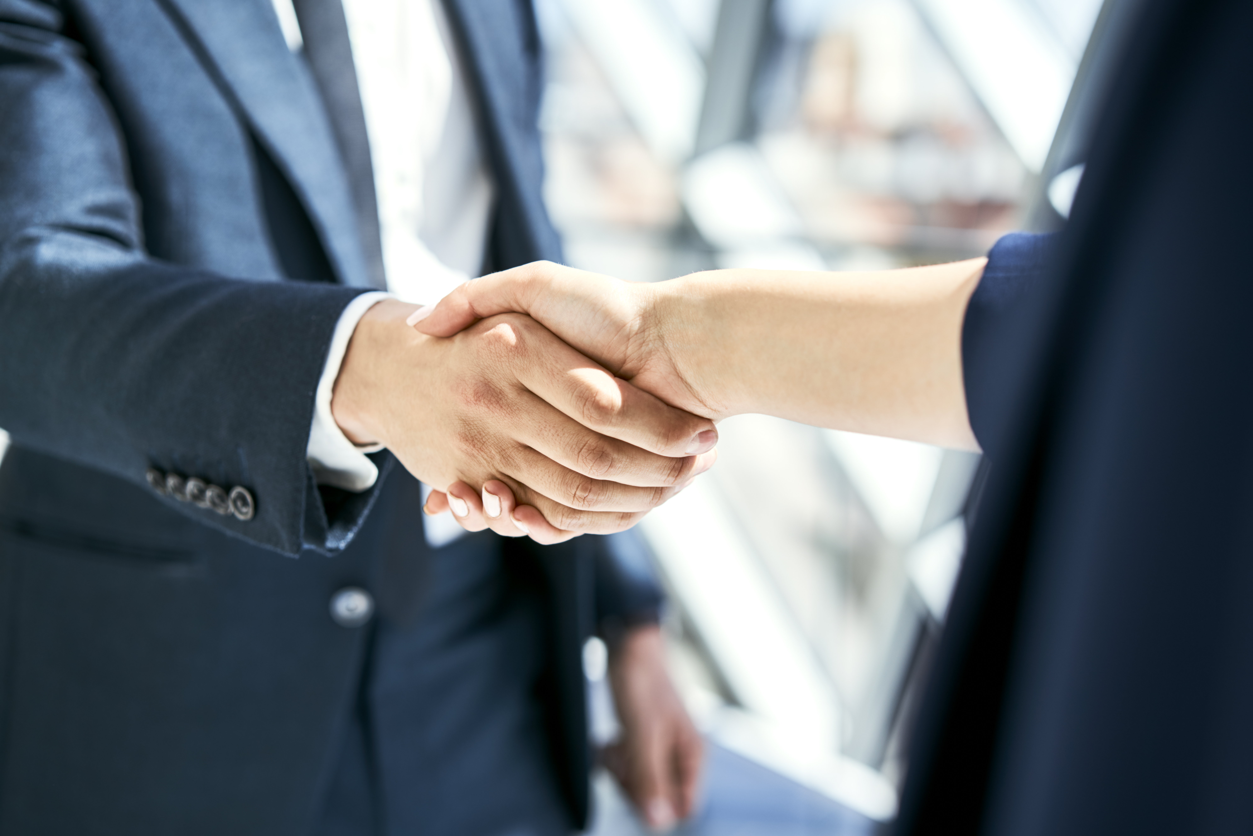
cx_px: 626
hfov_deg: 36.2
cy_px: 418
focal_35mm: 55
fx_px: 1914
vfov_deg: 24.6
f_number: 2.8
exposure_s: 1/500
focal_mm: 55
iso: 100
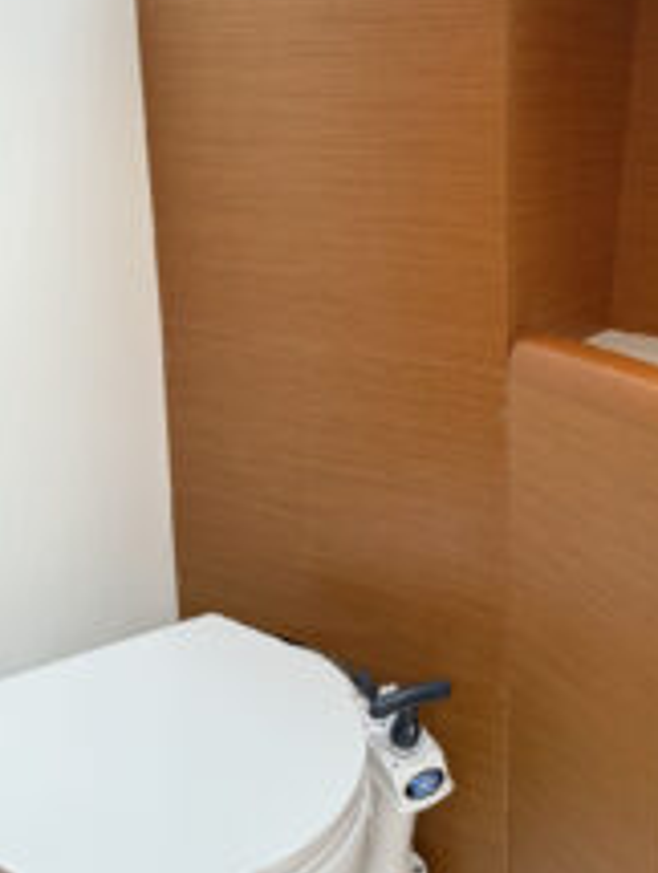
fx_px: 986
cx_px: 530
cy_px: 288
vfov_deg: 47.0
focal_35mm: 39
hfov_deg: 35.7
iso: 320
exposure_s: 1/60
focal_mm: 6.8
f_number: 1.8
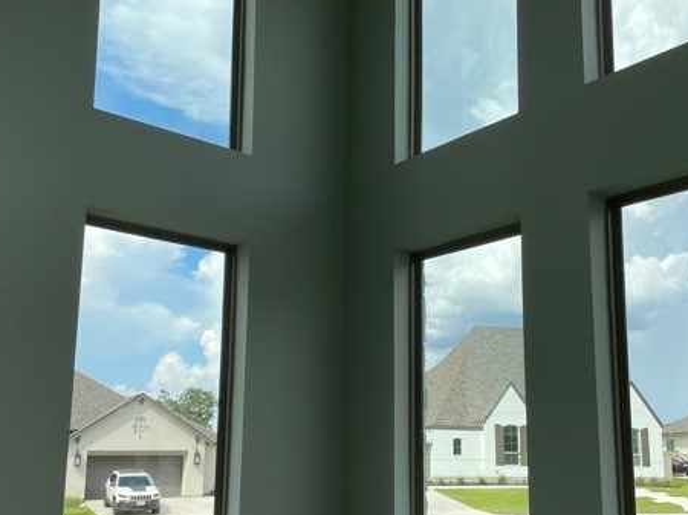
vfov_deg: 38.3
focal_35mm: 37
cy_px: 330
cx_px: 364
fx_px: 735
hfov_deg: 50.1
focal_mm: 4.2
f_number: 1.6
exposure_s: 1/1887
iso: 32
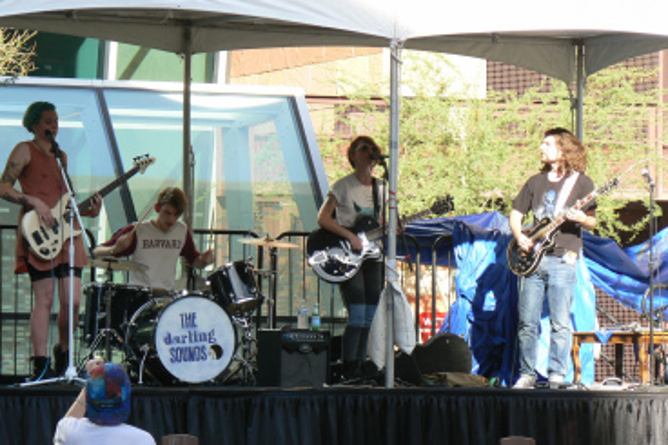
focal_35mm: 219
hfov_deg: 9.4
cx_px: 333
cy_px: 227
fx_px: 4062
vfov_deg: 6.3
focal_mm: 34.8
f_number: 5.6
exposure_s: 1/100
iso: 80
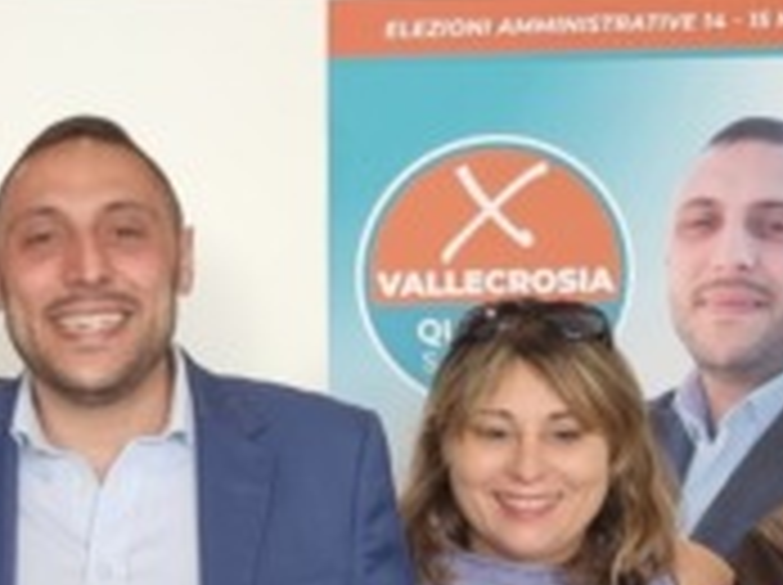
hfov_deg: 20.0
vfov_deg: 15.5
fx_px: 2123
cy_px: 513
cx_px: -63
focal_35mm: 94
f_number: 1.8
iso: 200
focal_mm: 6.7
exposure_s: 1/100
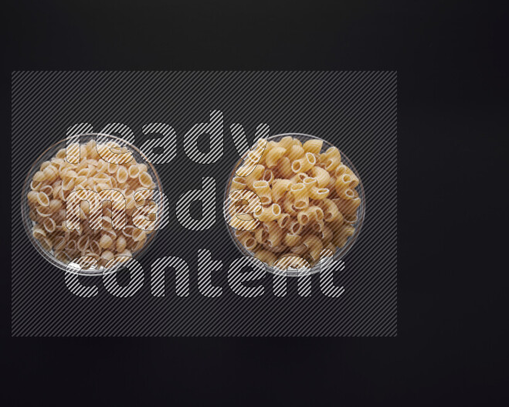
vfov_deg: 26.7
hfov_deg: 32.9
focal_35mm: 57
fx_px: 859
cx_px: 204
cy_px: 204
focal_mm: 50
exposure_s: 1/100
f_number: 8
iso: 100
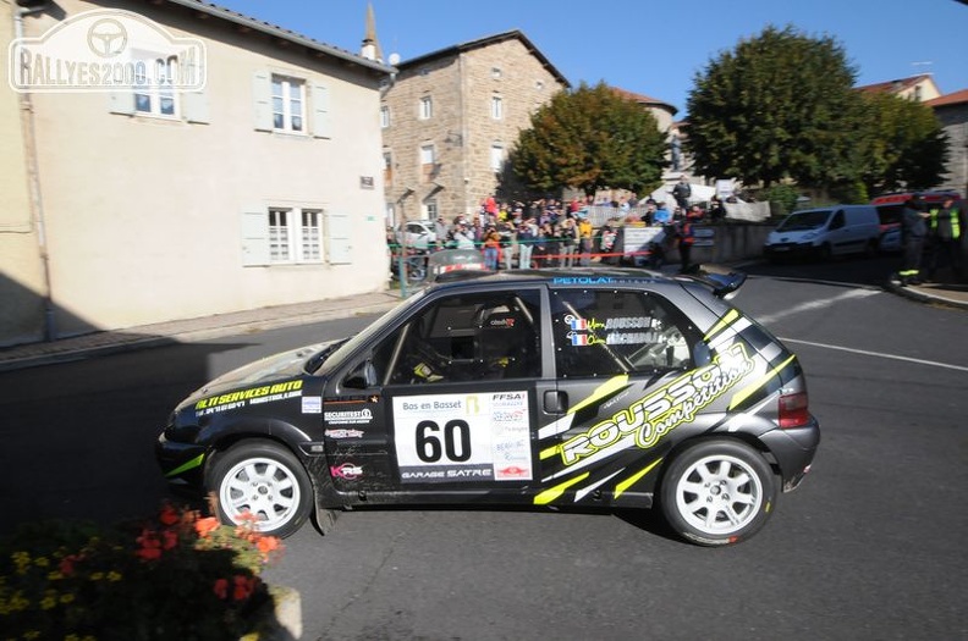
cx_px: 484
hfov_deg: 77.4
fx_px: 604
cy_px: 320
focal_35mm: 22
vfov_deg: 56.0
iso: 1000
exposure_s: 1/500
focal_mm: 15
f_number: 16
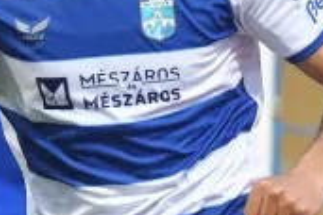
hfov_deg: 1.5
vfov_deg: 1.0
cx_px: 25
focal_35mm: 1336
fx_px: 11986
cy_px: 162
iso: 2500
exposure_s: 1/1250
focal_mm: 300
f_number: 4
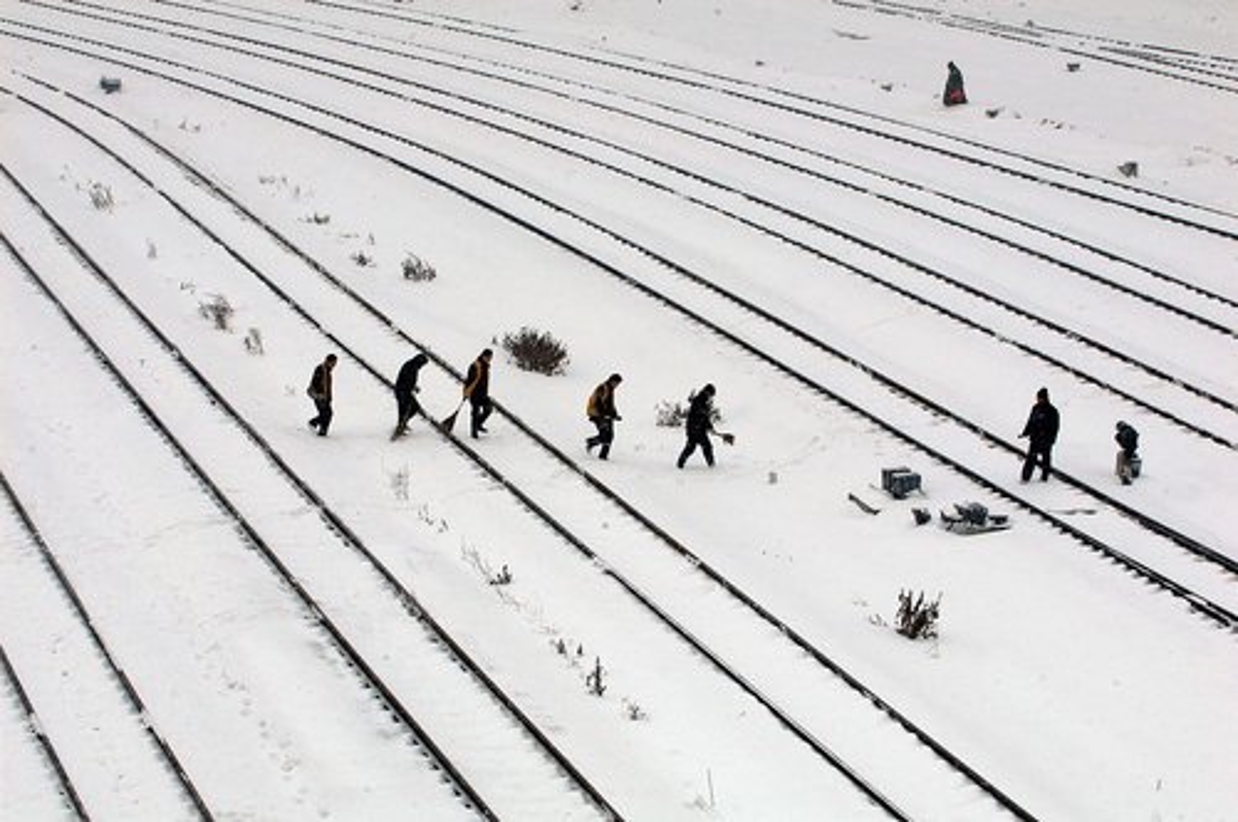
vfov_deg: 10.1
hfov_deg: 15.2
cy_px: 411
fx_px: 4636
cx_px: 619
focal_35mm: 135
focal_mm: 90
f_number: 9
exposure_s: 1/500
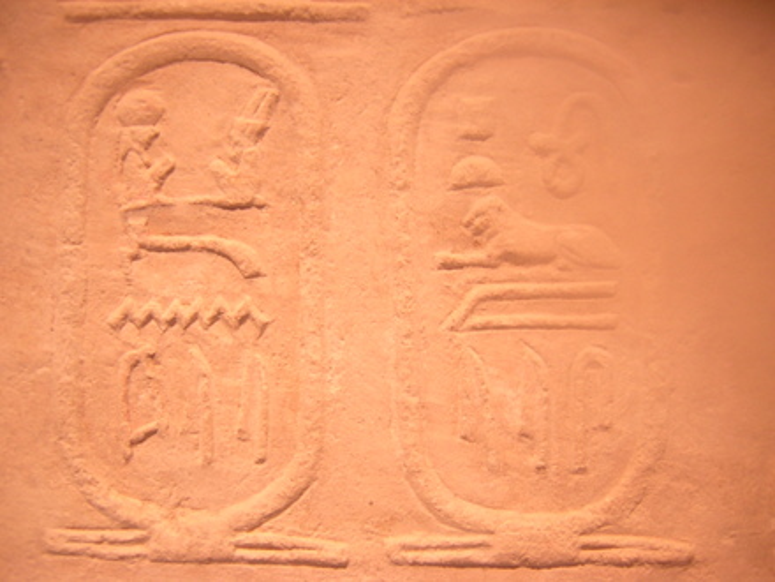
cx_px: 388
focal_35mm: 36
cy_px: 291
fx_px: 806
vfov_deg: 39.7
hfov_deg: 51.4
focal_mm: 4.7
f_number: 2.6
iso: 100
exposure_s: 1/7.9
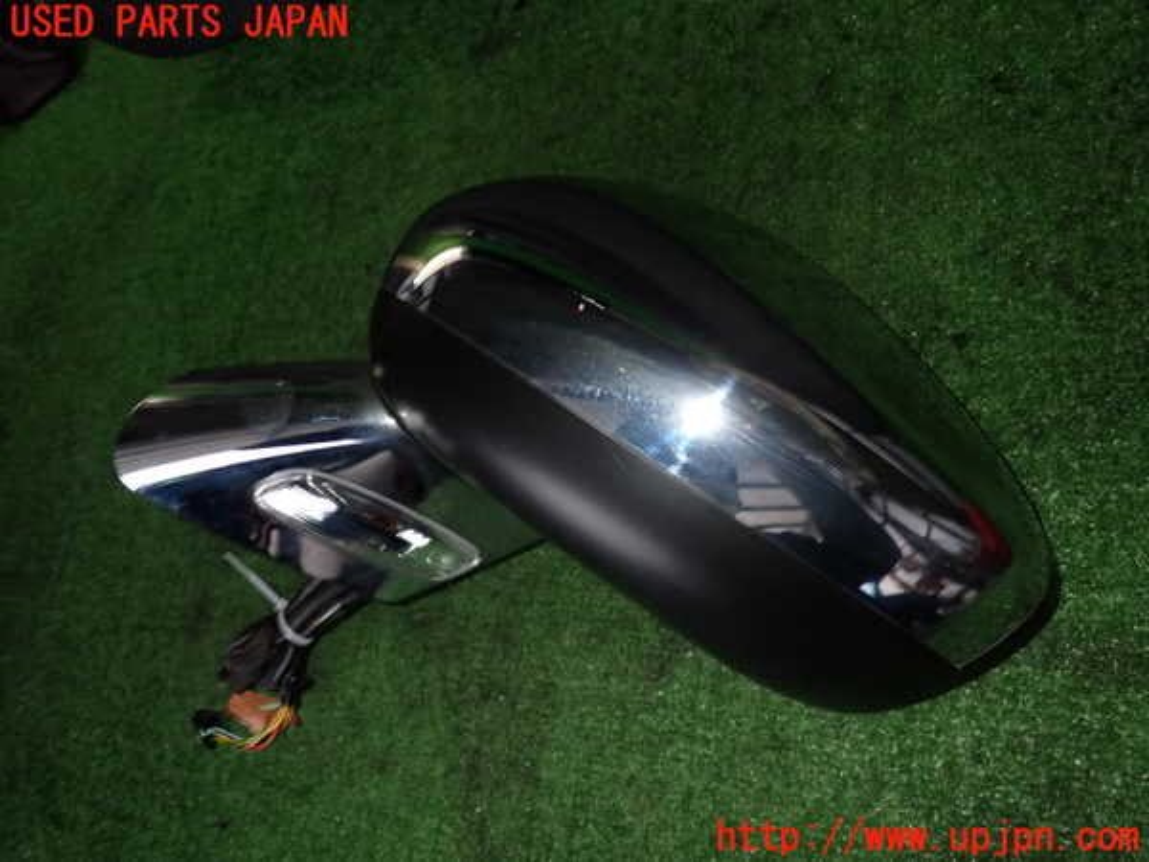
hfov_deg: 60.0
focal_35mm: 30
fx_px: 996
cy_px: 431
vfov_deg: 46.8
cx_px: 574
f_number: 6.3
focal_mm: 5.4
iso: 320
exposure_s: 1/30
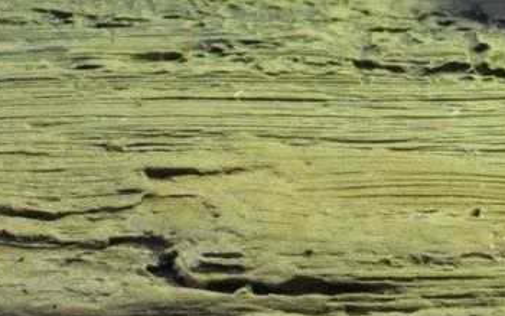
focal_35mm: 662
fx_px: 9118
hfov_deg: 3.2
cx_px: 776
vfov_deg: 2.0
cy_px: -435
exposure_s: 1/500
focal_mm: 95
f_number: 4
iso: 1400
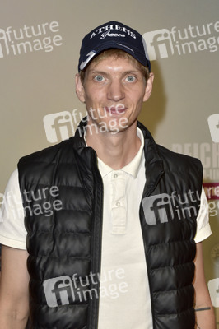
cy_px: 164
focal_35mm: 52
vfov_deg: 38.2
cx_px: 110
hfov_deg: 25.9
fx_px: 475
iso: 800
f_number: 5.6
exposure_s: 1/200
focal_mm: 52
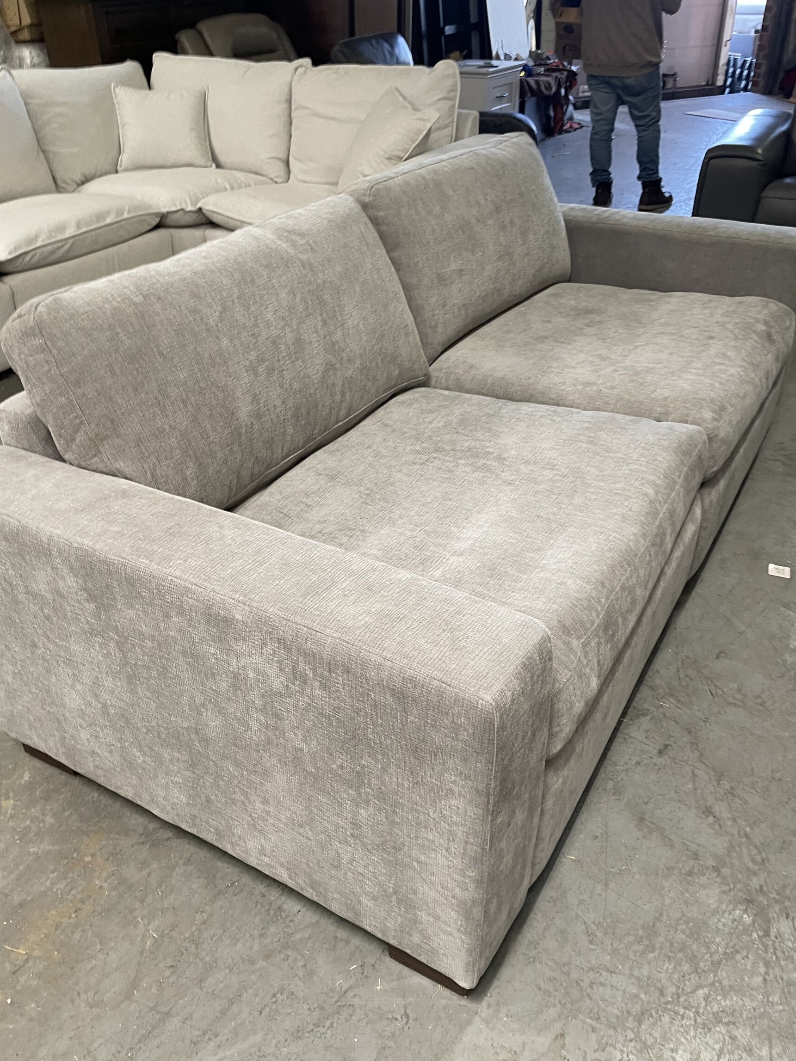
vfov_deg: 61.6
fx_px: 889
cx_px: 386
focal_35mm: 29
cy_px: 502
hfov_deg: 48.2
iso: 125
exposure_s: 1/60
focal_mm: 4.2
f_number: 1.6
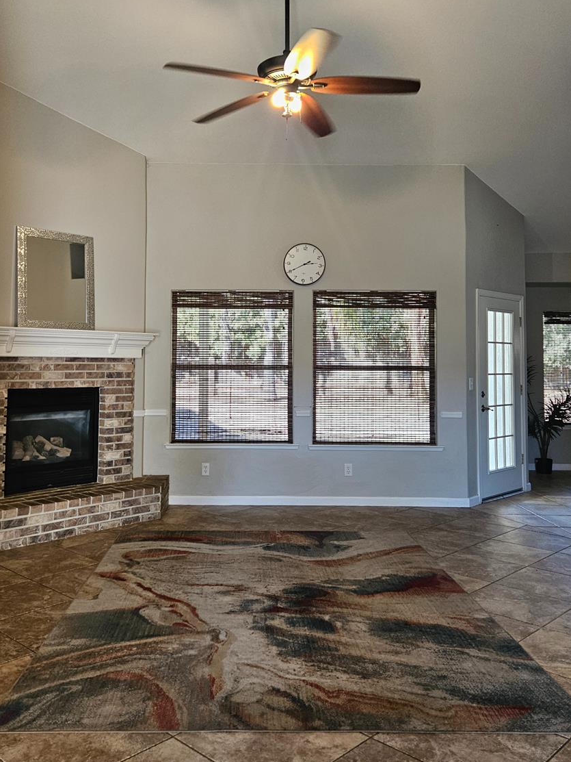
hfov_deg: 45.3
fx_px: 682
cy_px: 342
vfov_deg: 58.2
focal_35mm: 31
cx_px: 242
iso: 200
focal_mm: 5.4
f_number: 1.8
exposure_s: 1/120
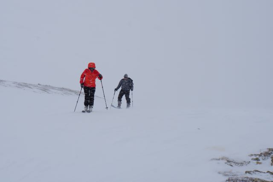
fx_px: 421
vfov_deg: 24.4
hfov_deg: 36.0
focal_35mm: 56
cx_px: 136
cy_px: 91
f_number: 11
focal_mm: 37
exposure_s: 1/250
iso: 100
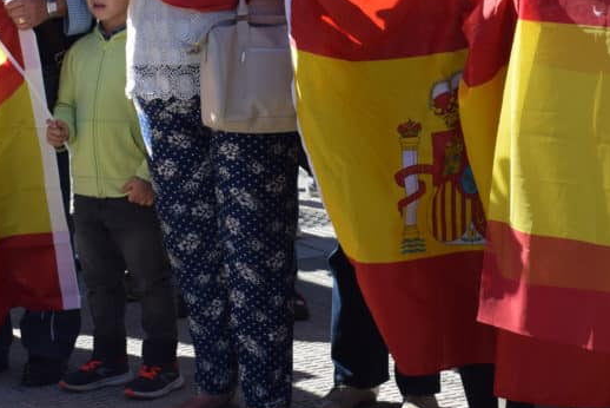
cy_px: -33
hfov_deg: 16.4
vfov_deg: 10.8
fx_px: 2119
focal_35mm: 125
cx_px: 304
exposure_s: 1/320
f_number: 9
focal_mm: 36
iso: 200
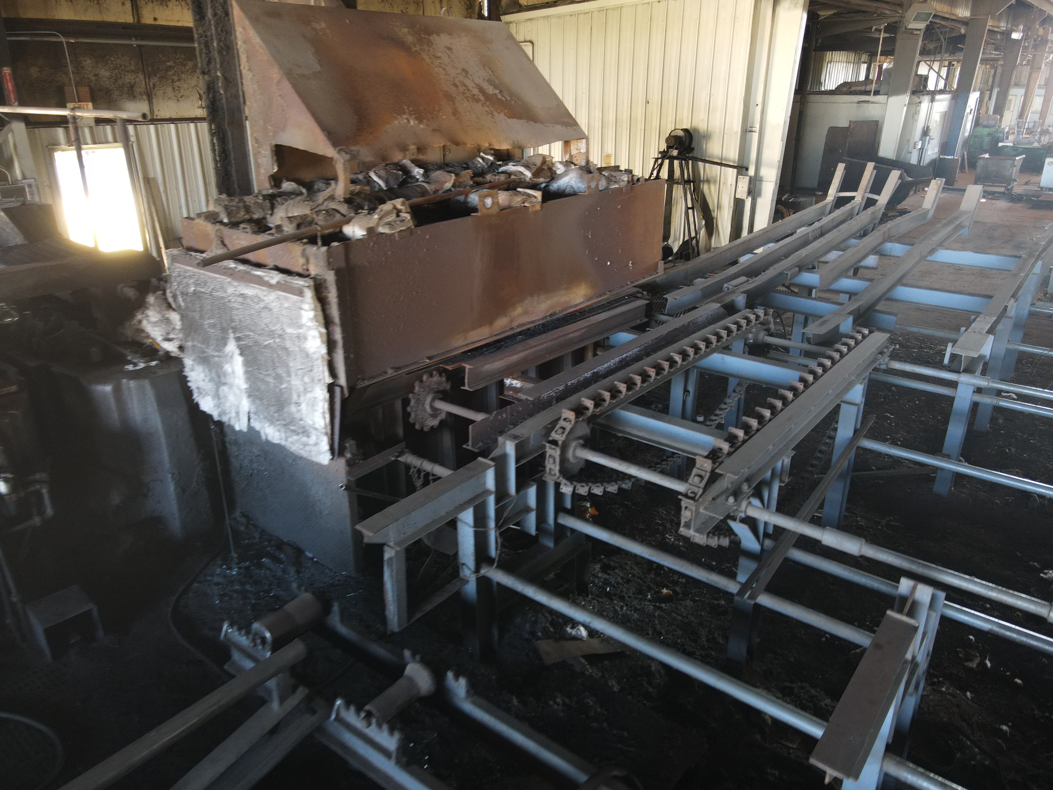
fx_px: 730
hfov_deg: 71.6
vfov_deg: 56.8
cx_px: 526
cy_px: 395
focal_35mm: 24
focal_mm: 4.5
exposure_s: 1/12.5
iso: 510
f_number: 2.8
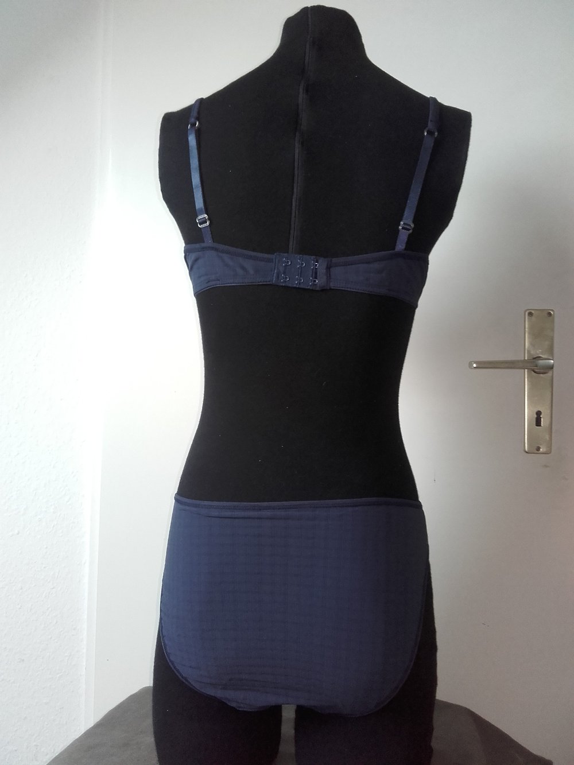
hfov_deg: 45.4
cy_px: 382
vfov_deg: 58.3
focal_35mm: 31
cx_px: 287
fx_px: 685
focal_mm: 3.31
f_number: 2.2
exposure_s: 1/33
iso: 80
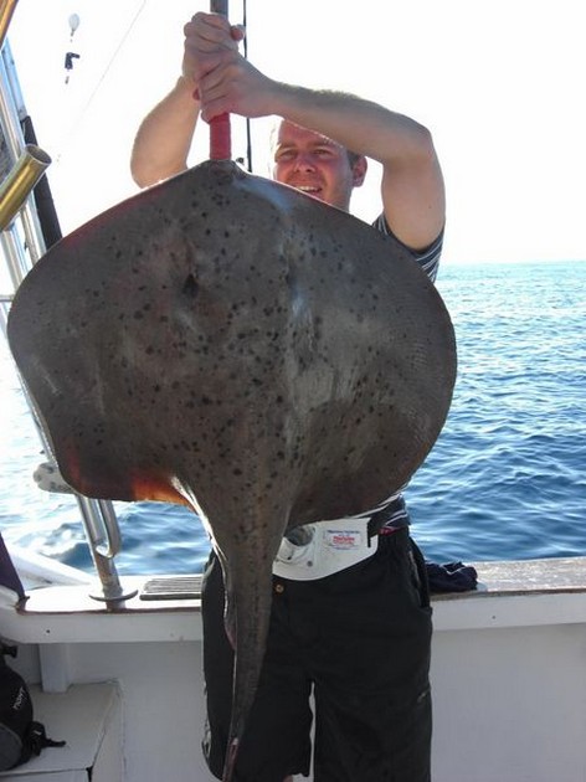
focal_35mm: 38
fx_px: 858
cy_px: 391
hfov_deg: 37.7
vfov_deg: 49.0
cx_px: 293
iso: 80
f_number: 4
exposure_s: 1/400
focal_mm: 7.9
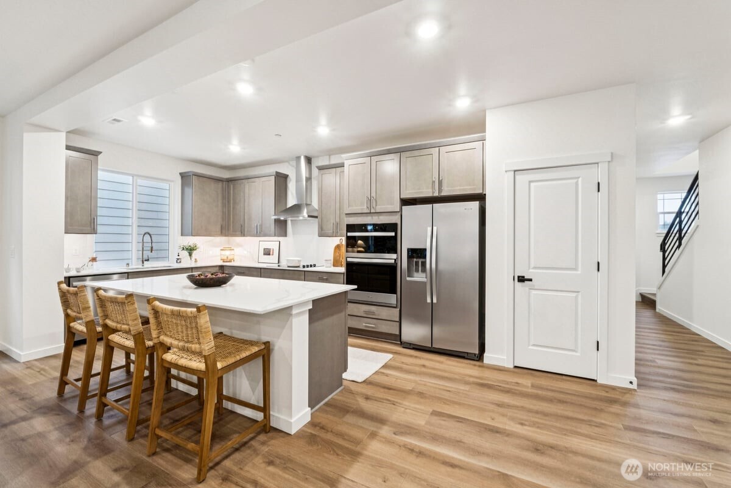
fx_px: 305
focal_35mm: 15
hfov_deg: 100.4
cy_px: 244
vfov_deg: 77.3
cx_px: 366
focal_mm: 10
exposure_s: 1/3
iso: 250
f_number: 9
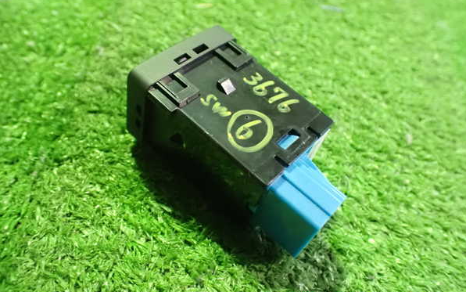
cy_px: 135
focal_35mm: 32
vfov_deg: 39.4
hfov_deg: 59.6
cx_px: 234
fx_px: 407
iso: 1600
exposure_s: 1/25
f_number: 2.3
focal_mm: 5.4
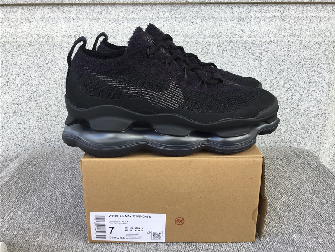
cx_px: 168
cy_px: 126
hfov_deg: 58.4
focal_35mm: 31
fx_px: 300
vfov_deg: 45.4
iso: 32
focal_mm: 3.3
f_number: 2.4
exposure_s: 1/100
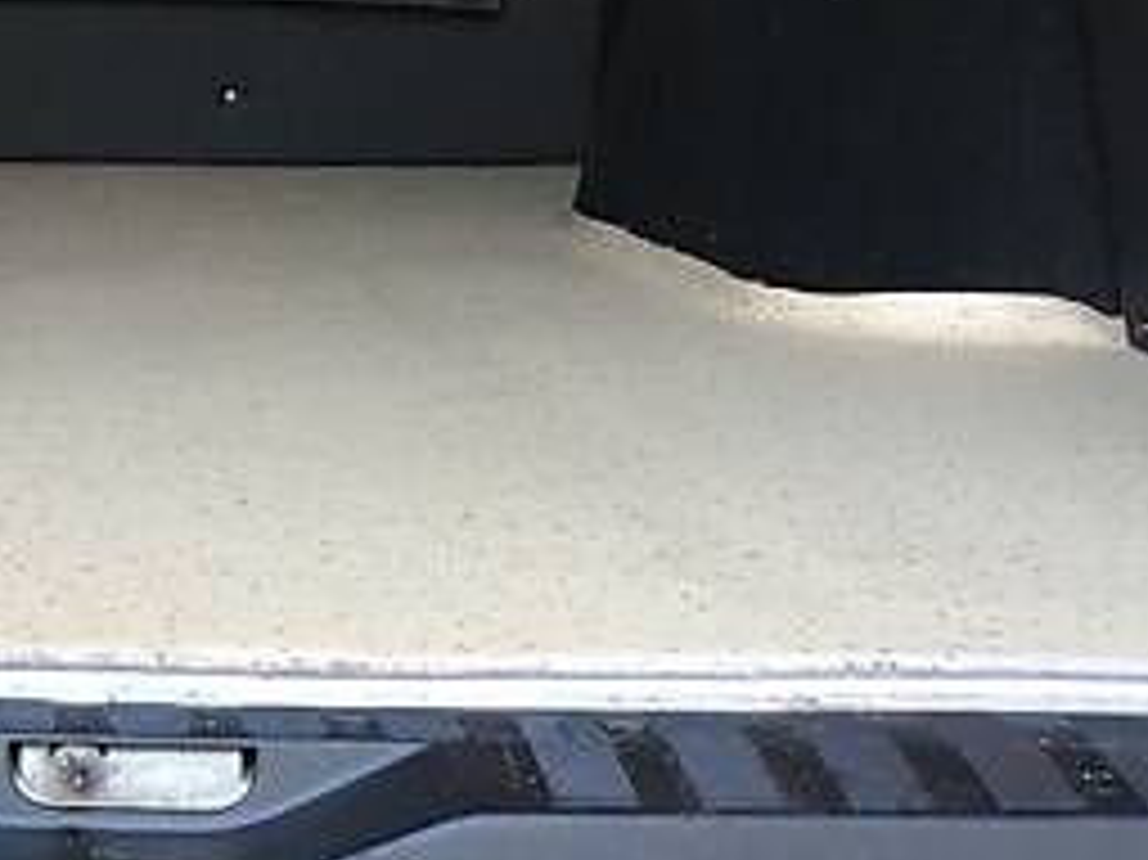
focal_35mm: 91
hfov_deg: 20.0
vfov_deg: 16.2
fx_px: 3016
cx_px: -293
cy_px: 594
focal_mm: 4.2
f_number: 2.2
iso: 50
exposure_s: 1/33
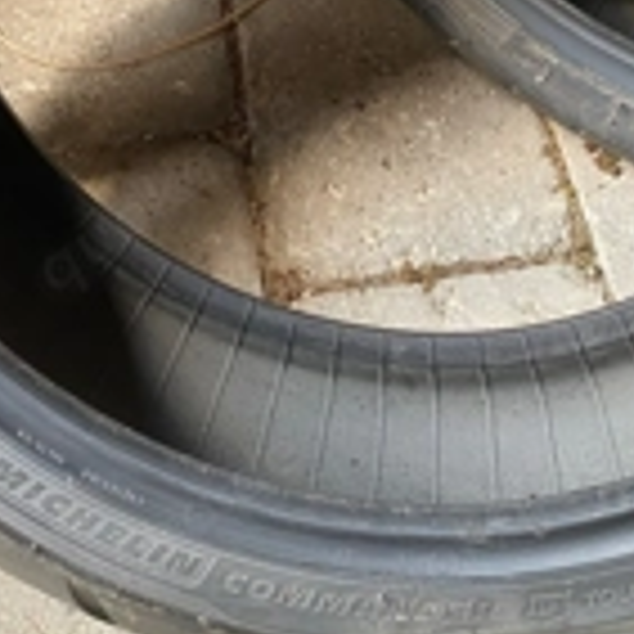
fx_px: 1347
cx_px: 333
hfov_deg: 26.5
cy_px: -85
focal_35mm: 65
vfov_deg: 24.5
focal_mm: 4.25
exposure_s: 1/60
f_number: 1.8
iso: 160
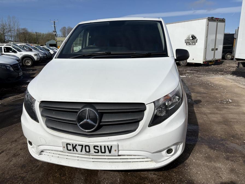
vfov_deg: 53.1
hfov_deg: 67.3
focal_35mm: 26
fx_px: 184
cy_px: 92
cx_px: 122
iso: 50
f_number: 1.6
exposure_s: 1/10101
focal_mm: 5.96
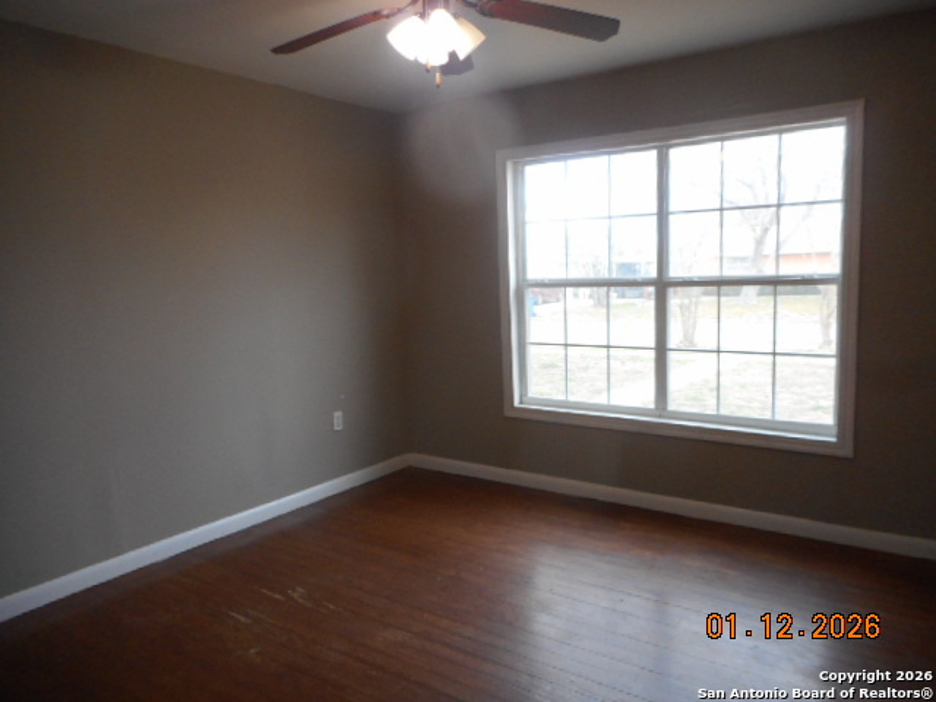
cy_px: 351
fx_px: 676
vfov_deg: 54.9
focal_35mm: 25
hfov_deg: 69.4
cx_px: 468
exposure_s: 1/30
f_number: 3.7
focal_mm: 4.5
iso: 250
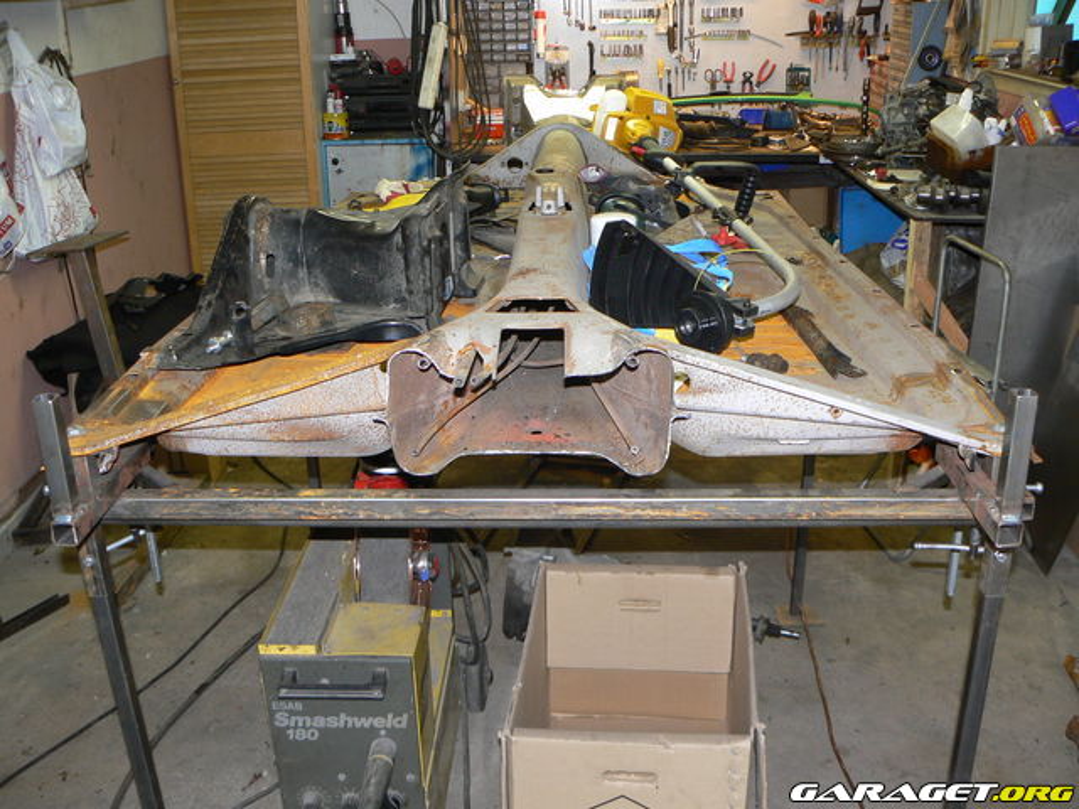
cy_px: 404
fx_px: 1122
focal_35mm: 36
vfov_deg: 39.7
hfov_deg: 51.4
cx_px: 540
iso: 125
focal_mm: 6
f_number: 2.8
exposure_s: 1/30
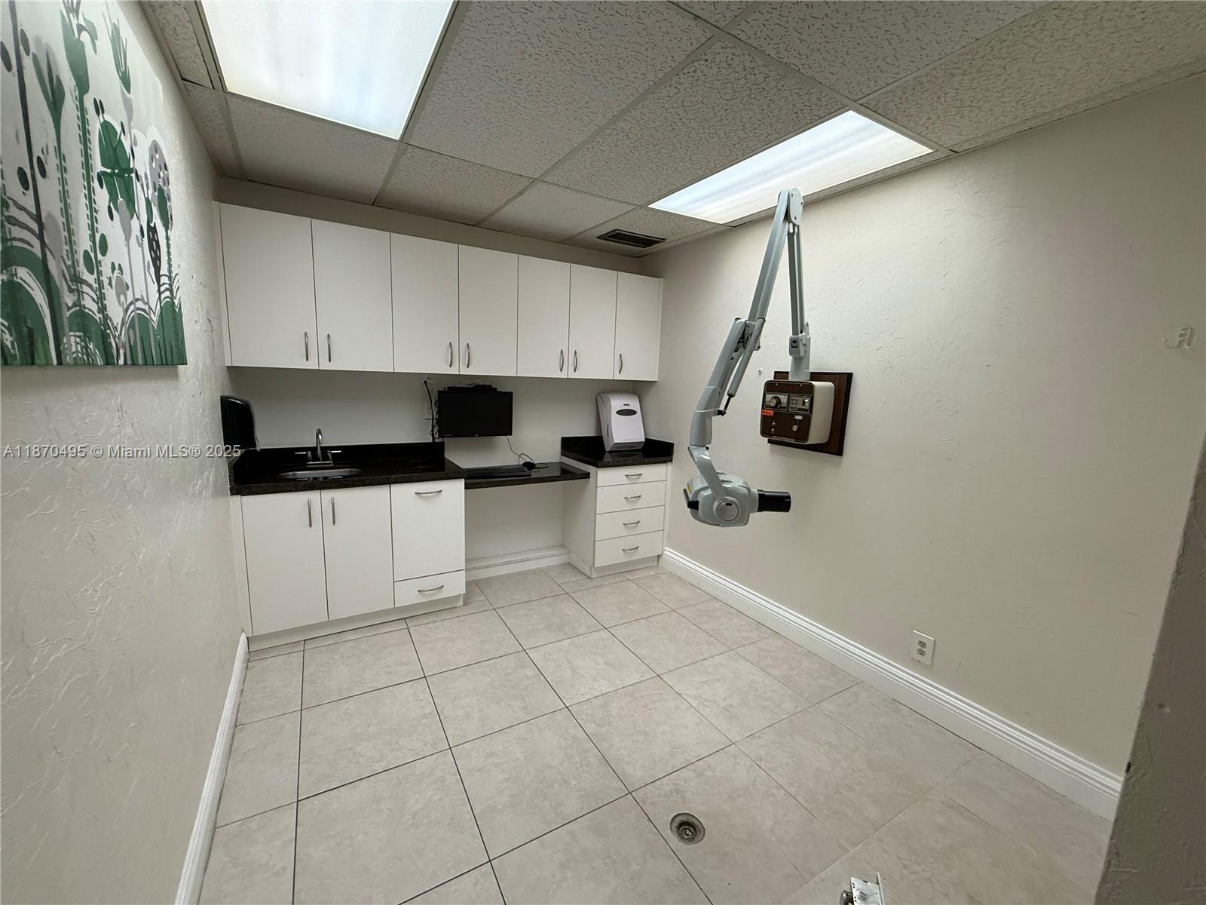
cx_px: 603
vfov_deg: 85.7
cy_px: 452
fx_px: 488
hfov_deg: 102.1
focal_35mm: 14
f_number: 2.2
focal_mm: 2.22
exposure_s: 1/120
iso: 250
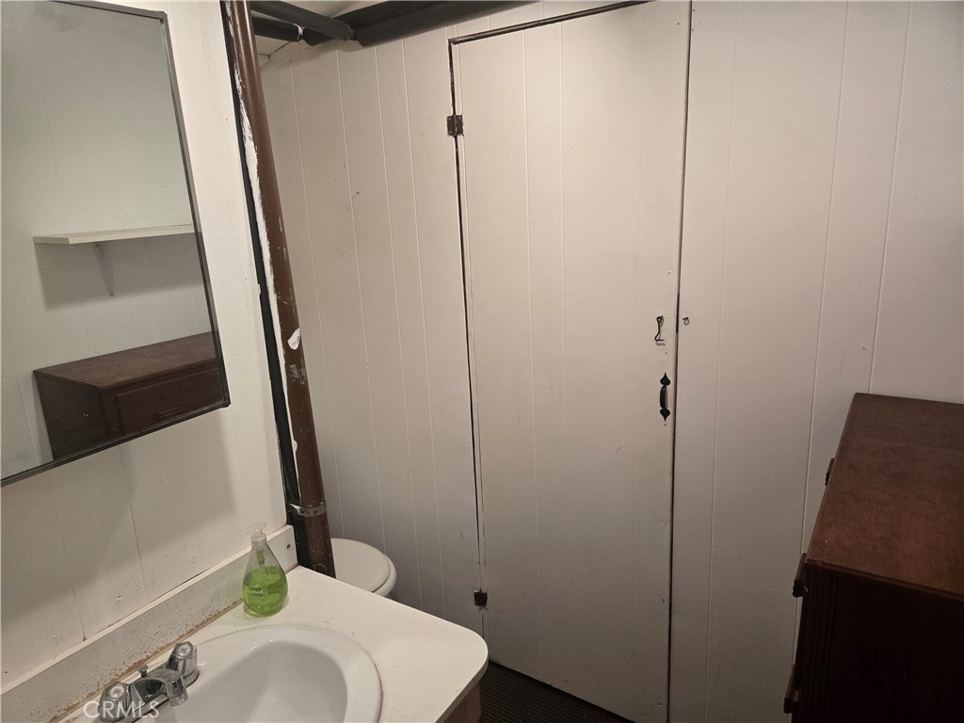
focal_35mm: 23
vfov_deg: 58.9
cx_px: 482
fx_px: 641
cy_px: 362
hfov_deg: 73.9
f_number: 1.8
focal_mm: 5.4
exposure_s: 1/120
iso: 320
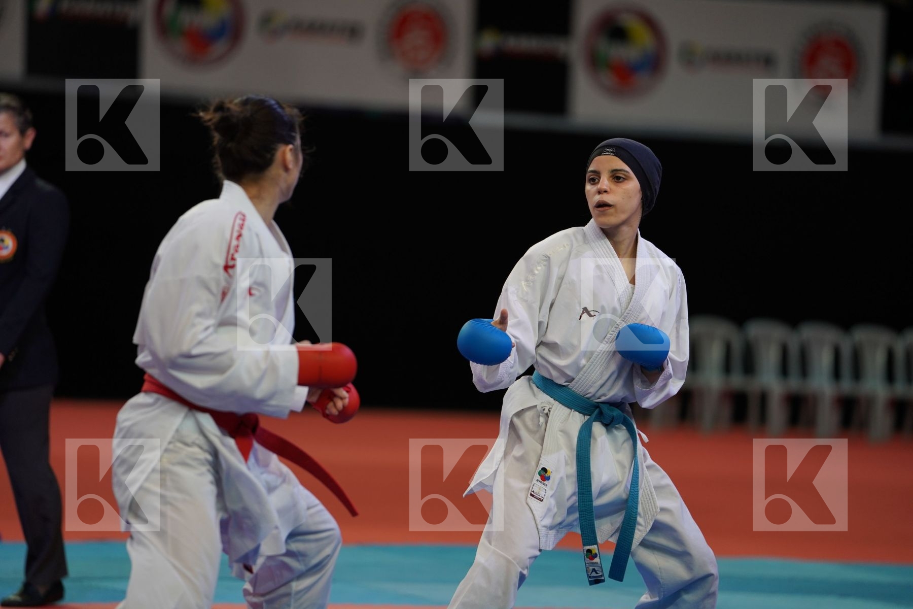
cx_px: 456
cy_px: 304
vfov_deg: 6.9
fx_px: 5072
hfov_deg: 10.3
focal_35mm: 200
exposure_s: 1/1000
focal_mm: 200
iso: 800
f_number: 2.8
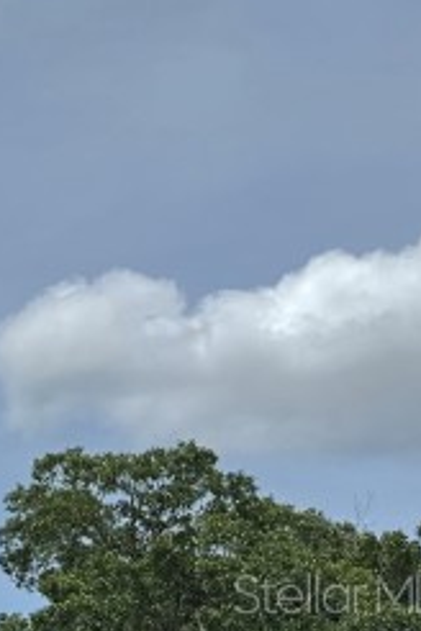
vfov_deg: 19.2
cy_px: 593
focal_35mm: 104
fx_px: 1824
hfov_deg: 9.9
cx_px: -839
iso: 80
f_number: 1.78
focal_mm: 6.76
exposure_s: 1/9009
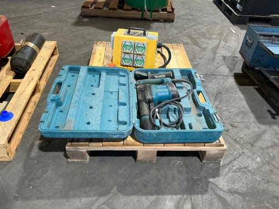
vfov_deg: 49.7
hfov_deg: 63.4
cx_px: 140
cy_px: 104
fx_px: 226
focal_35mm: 28
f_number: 1.8
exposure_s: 1/50
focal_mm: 3
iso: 100
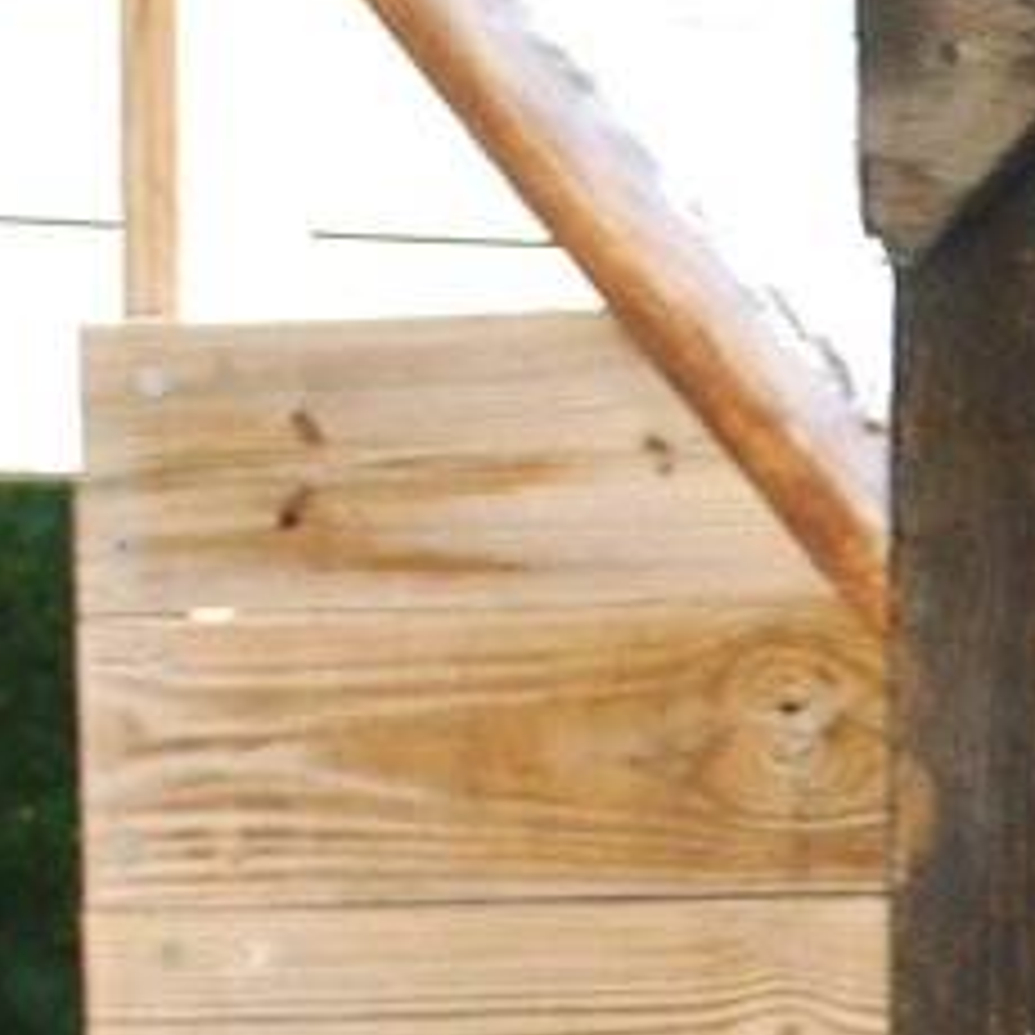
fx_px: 13149
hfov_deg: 4.3
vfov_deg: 4.5
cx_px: 3078
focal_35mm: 389
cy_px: 1098
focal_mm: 35
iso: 200
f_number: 5.3
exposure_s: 1/60
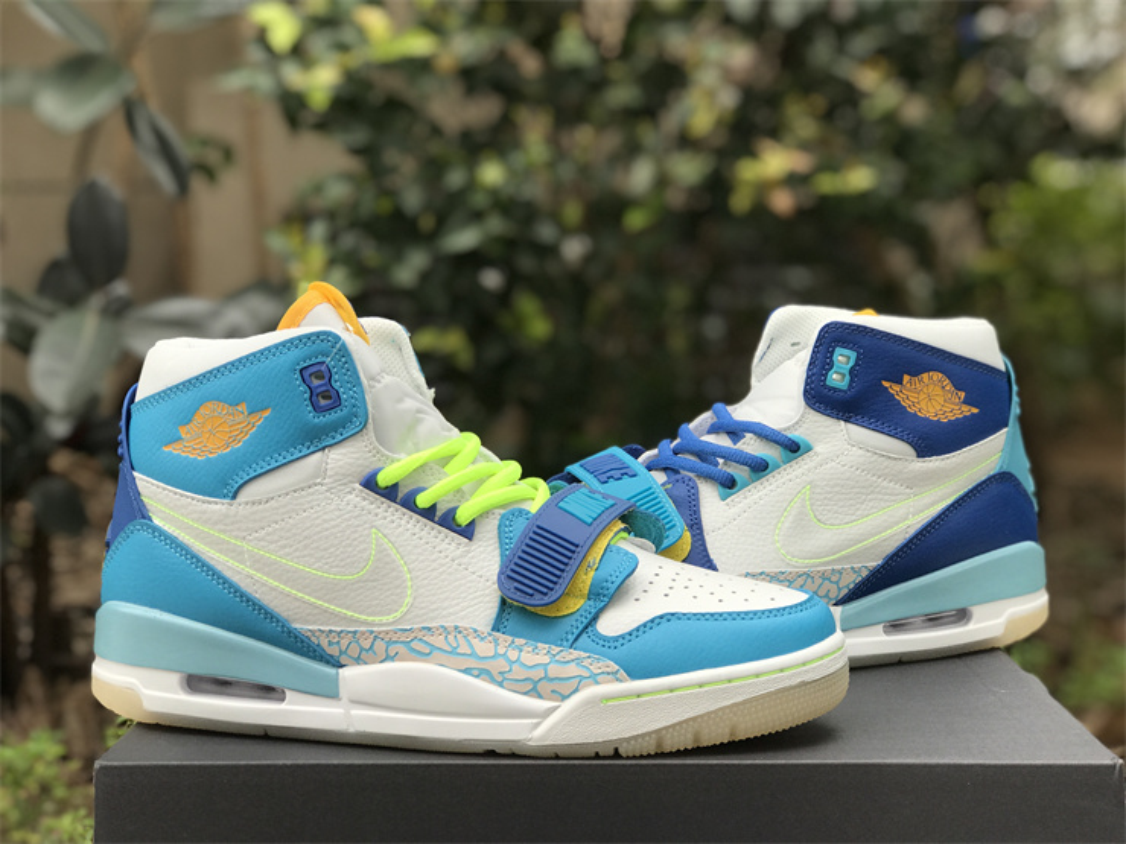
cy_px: 422
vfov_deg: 25.7
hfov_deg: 33.8
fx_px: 1854
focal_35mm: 57
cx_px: 563
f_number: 2.8
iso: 25
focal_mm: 6.6
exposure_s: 1/100
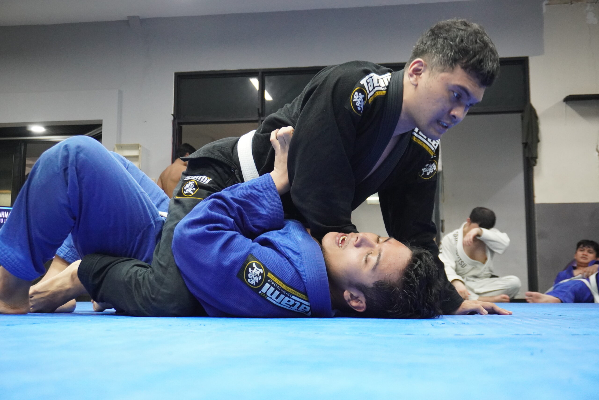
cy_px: 200
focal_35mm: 44
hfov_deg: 45.0
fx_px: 724
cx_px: 300
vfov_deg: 30.9
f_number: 4.5
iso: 3200
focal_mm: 29
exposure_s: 1/100
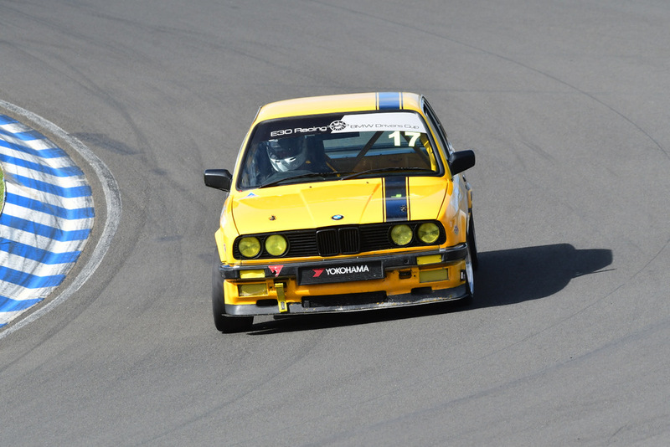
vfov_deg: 3.0
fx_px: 8657
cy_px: 224
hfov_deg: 4.4
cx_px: 335
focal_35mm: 465
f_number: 9
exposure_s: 1/640
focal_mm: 310
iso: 400
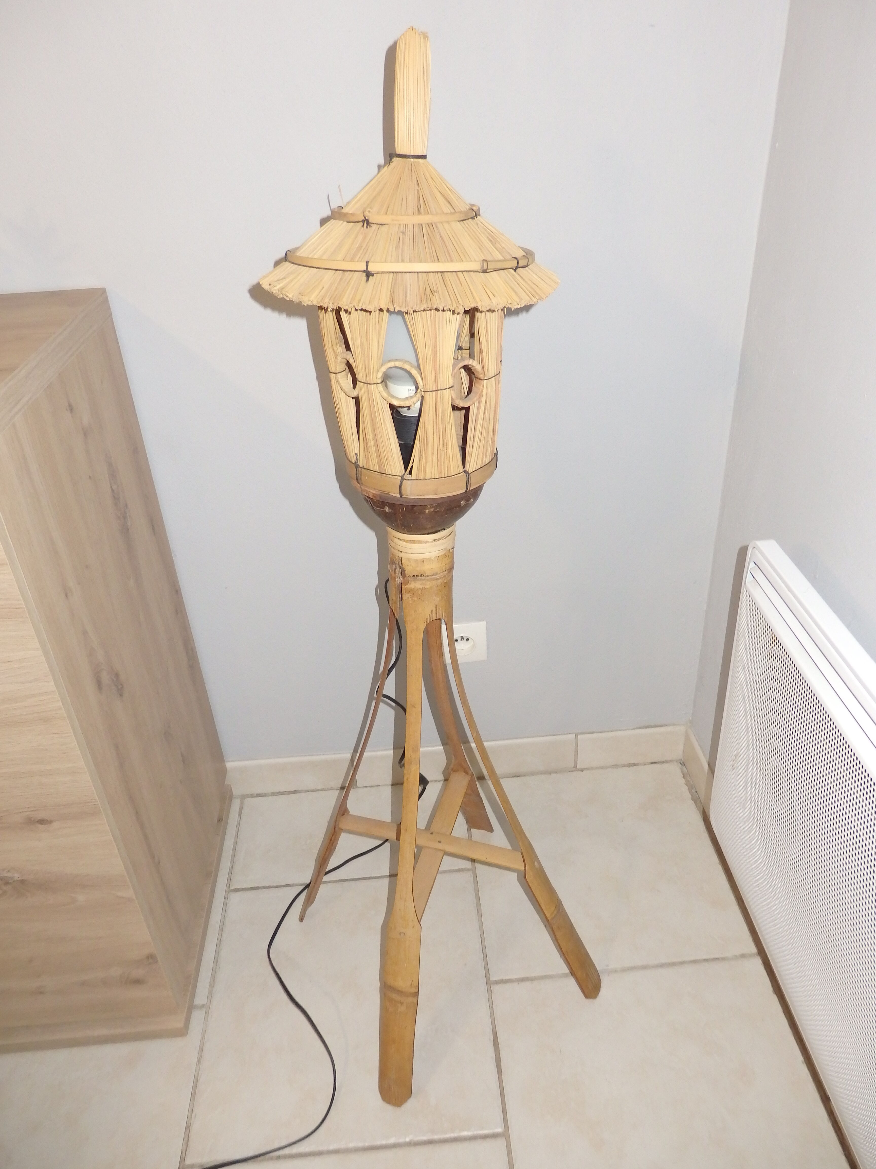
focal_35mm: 25
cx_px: 438
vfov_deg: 69.4
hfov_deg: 54.9
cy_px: 584
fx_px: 844
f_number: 3
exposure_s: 1/30
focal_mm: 4.5
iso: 400
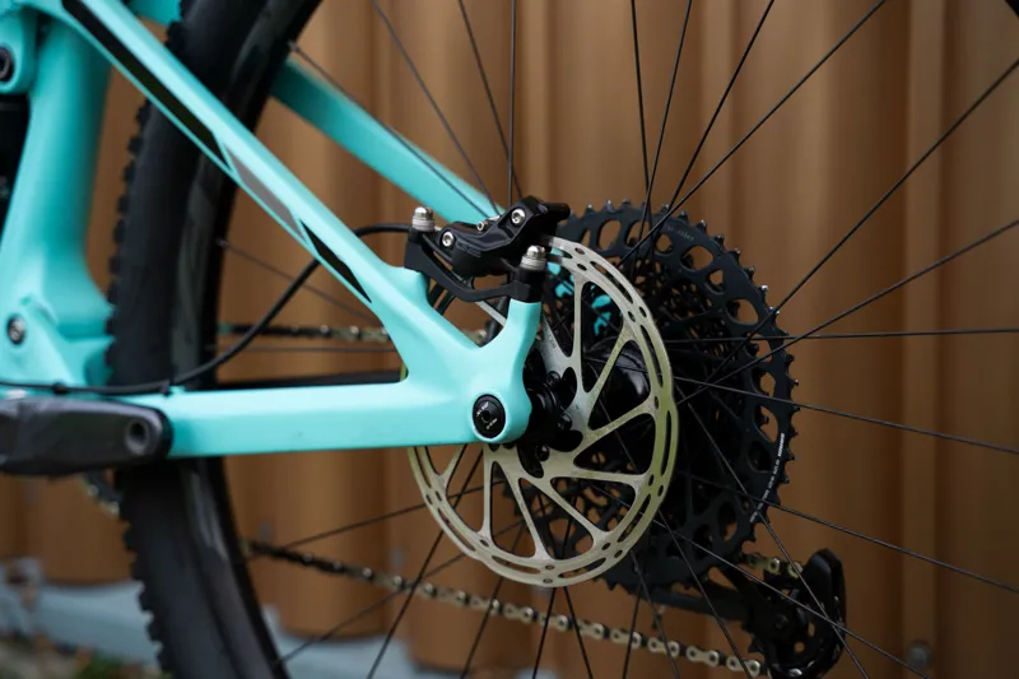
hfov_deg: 27.0
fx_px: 2122
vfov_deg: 18.2
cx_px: 510
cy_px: 340
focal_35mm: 75
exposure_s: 1/1250
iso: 800
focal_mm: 75
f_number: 4
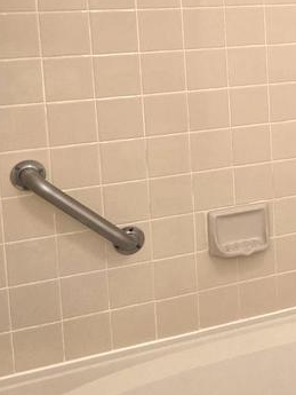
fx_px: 820
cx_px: 453
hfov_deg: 18.1
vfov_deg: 26.5
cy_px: 81
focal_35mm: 72
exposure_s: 1/120
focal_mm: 5.4
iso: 160
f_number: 1.8
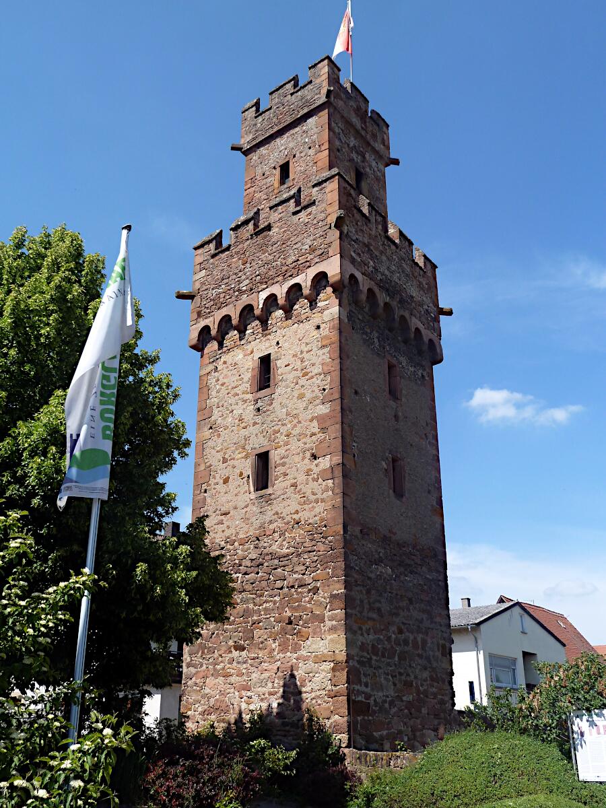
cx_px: 303
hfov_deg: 44.2
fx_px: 747
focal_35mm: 32
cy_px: 404
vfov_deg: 56.8
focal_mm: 5.3
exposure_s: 1/500
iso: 80
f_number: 4
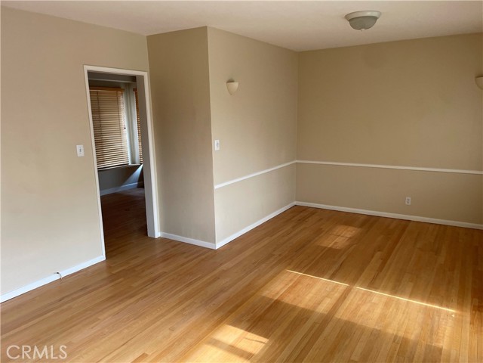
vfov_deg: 53.1
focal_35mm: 26
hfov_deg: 67.3
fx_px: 363
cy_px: 182
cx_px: 242
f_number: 1.6
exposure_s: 1/121
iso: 125
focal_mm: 4.2
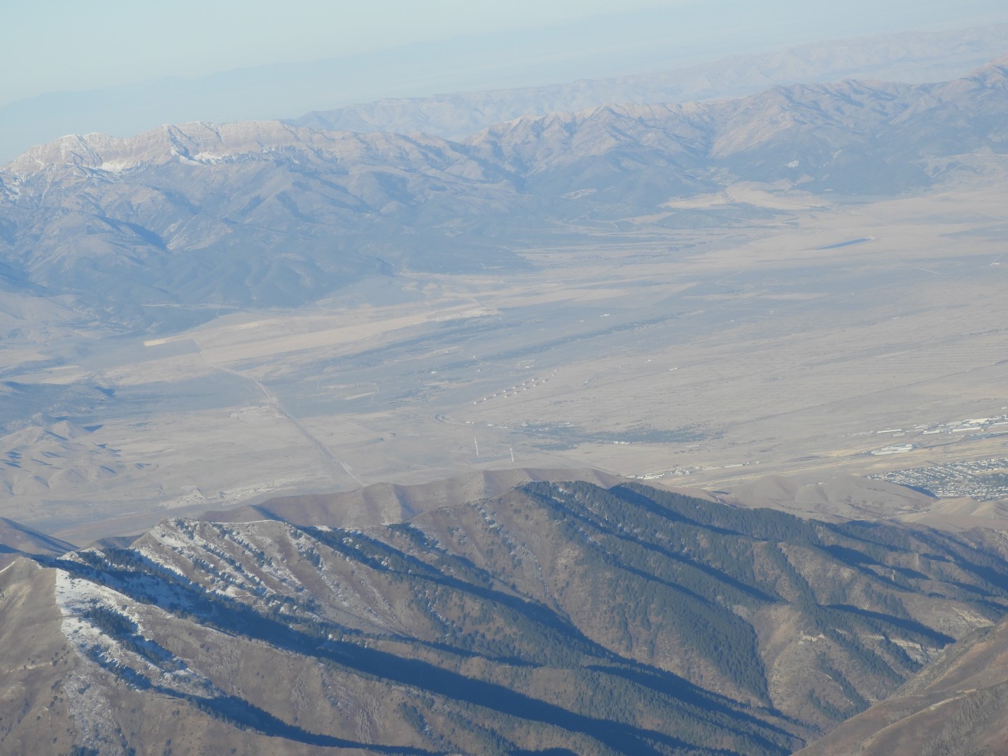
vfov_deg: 9.9
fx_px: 4368
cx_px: 504
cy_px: 378
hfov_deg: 13.2
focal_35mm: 150
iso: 100
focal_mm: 26.9
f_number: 5.2
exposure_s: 1/640
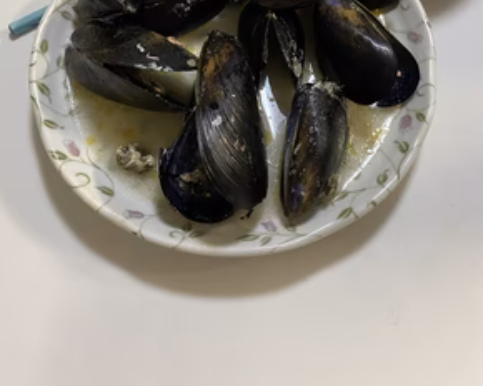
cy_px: 82
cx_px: 235
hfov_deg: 51.5
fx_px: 500
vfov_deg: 40.6
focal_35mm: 35
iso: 500
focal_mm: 4.25
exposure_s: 1/42
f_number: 1.8
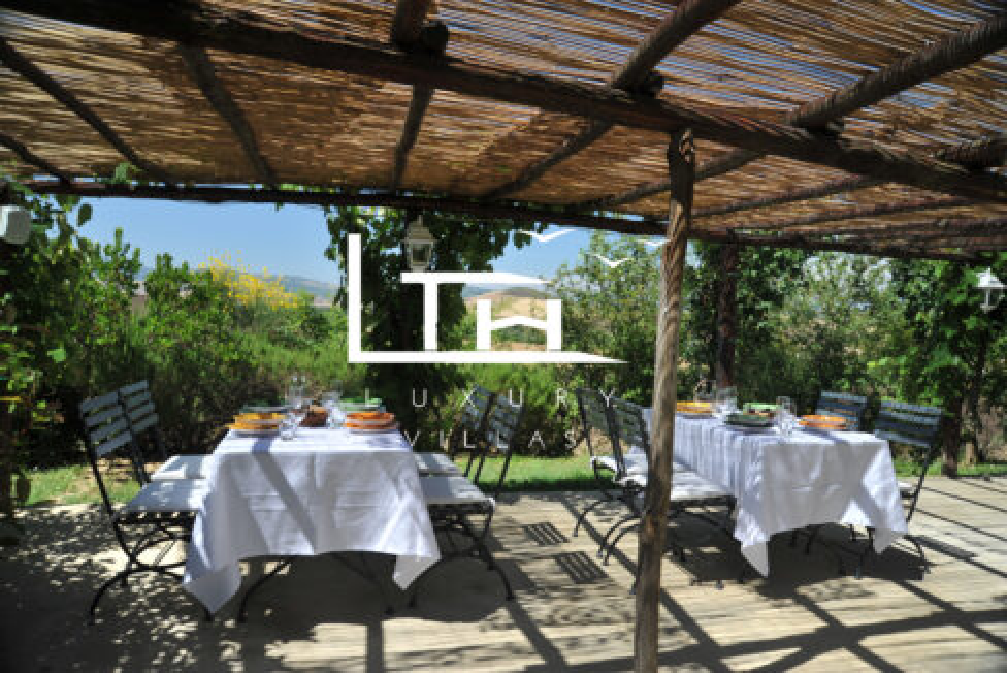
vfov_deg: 53.2
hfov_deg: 73.7
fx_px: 672
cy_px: 336
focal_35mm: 24
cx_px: 504
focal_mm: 24
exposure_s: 1/125
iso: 200
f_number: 8
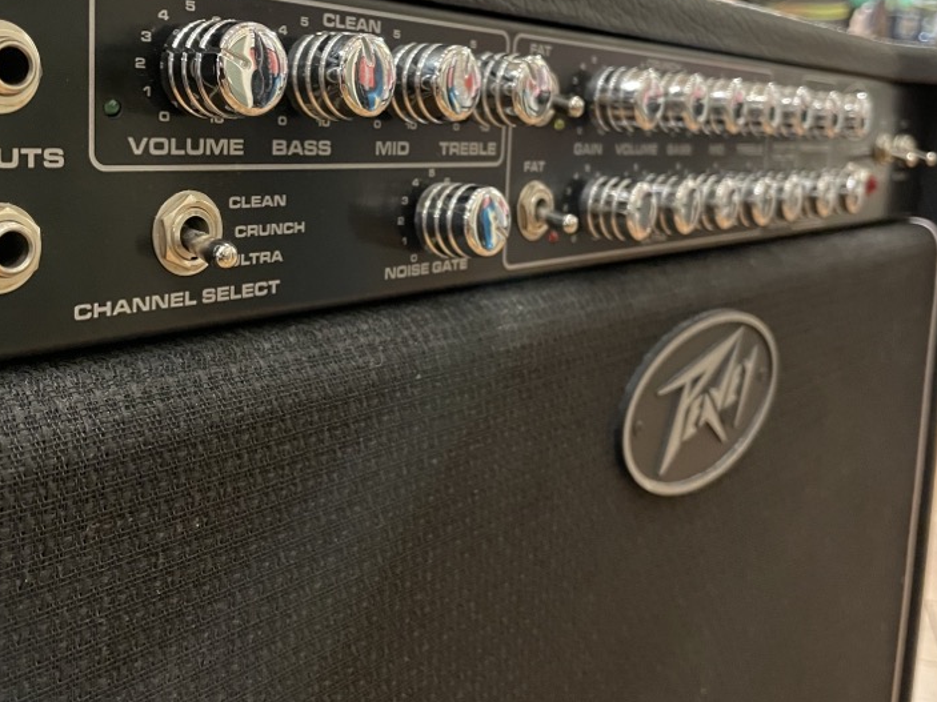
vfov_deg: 38.1
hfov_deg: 49.9
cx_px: 385
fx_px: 1001
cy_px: 224
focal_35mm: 37
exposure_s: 1/30
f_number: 1.6
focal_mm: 4.2
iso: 640
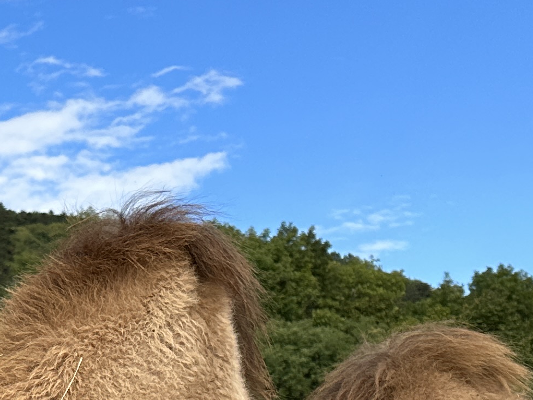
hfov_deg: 17.5
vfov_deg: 14.1
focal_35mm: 99
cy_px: 588
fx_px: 1525
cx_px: -309
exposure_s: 1/2353
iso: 80
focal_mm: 6.86
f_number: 1.78
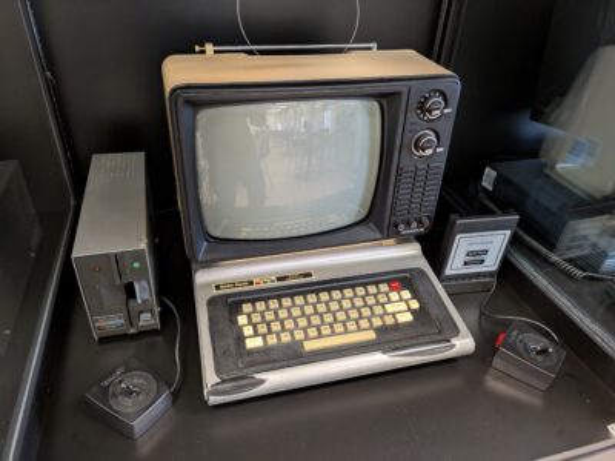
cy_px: 230
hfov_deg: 69.4
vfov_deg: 54.9
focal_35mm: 25
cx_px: 308
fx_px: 444
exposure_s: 1/24
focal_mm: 5.43
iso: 306
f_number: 1.89
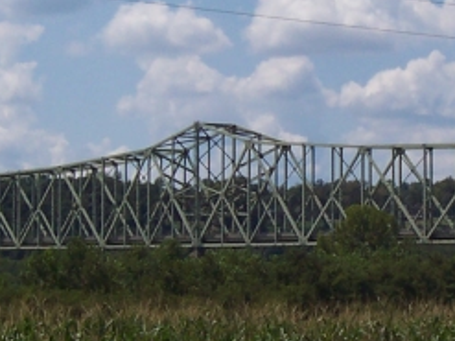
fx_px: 2339
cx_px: 361
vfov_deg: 8.3
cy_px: 128
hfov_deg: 11.1
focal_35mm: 178
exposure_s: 1/1000
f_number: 6.7
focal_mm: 8.6
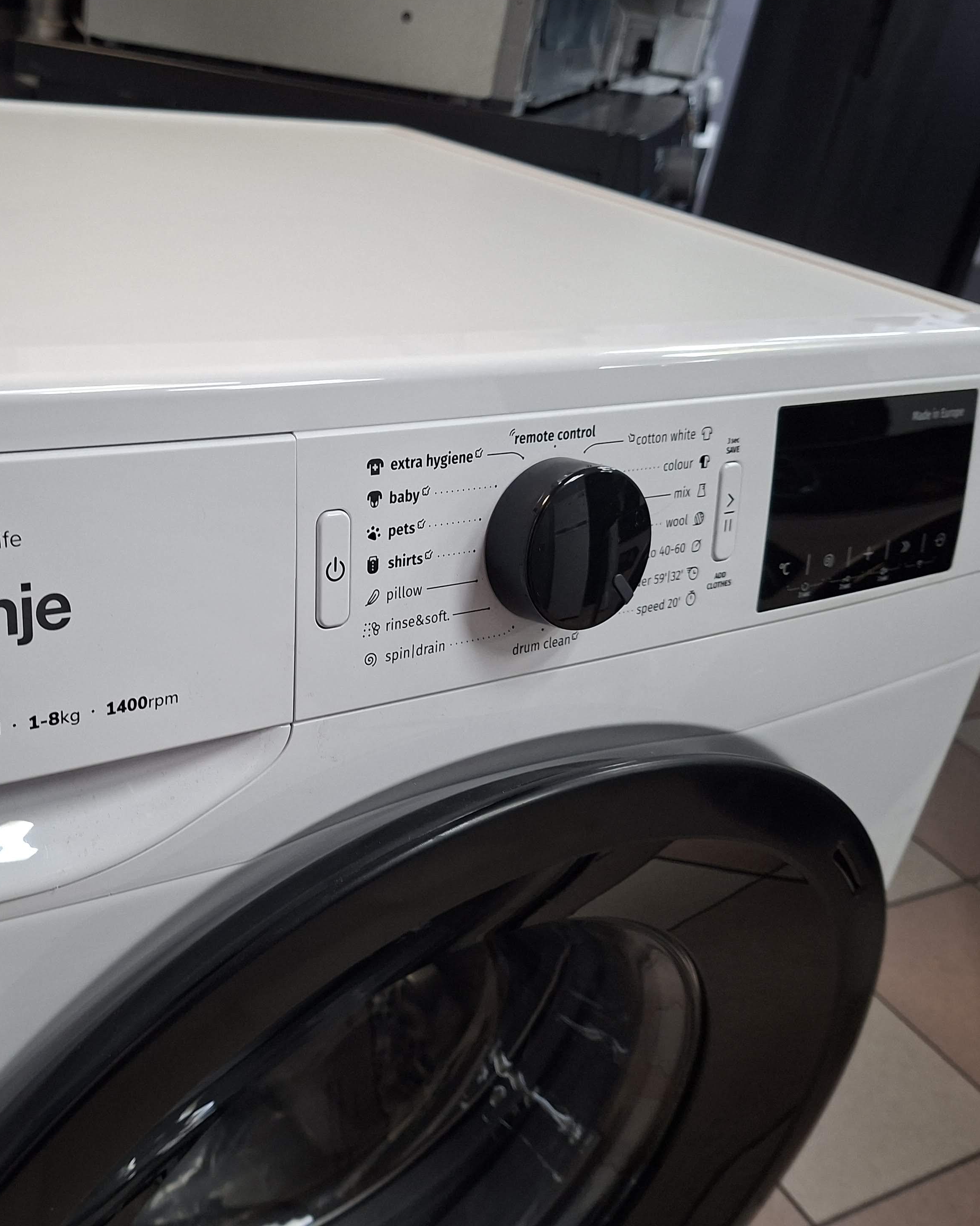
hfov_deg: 45.6
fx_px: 1124
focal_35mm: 31
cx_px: 259
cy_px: 629
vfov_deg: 57.2
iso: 200
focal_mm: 5.54
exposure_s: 1/50
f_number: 1.8
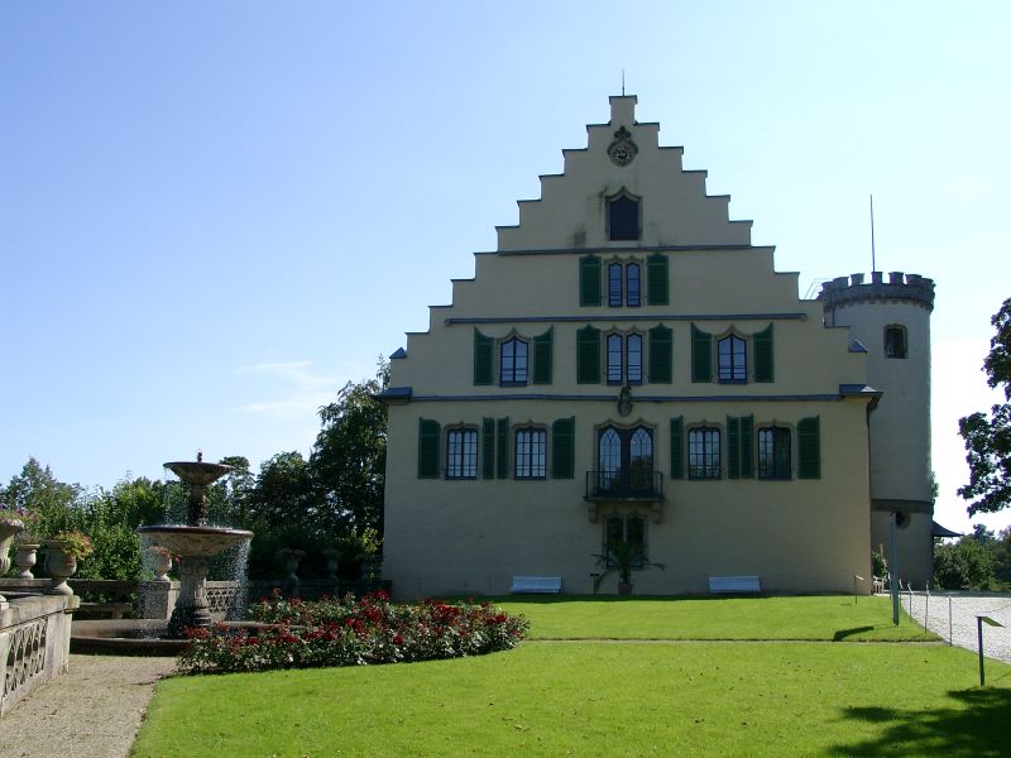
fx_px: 993
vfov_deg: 41.8
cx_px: 506
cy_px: 379
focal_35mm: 34
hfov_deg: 54.0
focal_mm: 7.13
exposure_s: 1/643
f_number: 4
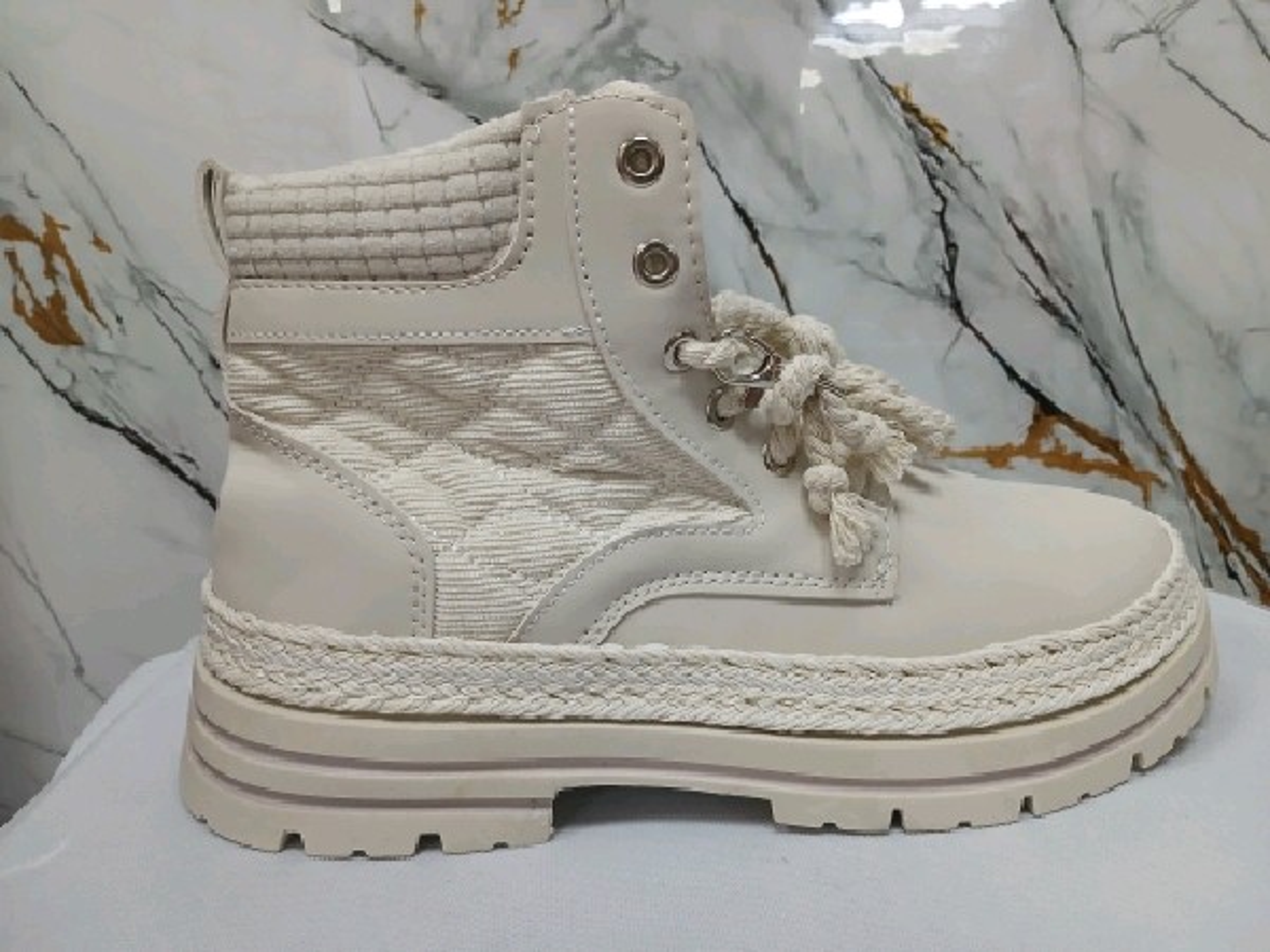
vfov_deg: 53.1
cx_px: 635
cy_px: 476
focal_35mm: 26
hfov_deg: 67.3
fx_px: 954
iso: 250
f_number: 1.8
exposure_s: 1/60.2
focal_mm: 3.98
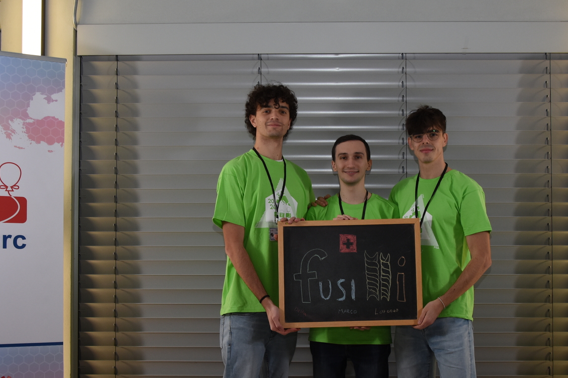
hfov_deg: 35.6
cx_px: 324
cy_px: 238
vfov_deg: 24.1
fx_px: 883
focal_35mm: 56
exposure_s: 1/80
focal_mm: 22
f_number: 5
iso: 400
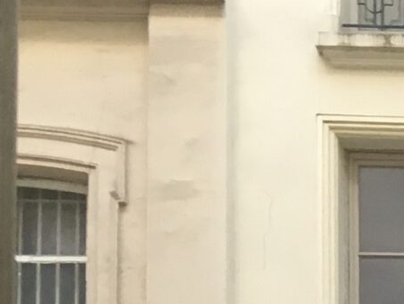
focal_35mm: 163
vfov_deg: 8.2
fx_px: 1904
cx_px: 889
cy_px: 788
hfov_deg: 10.7
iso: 64
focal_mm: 4.15
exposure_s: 1/33
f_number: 2.2
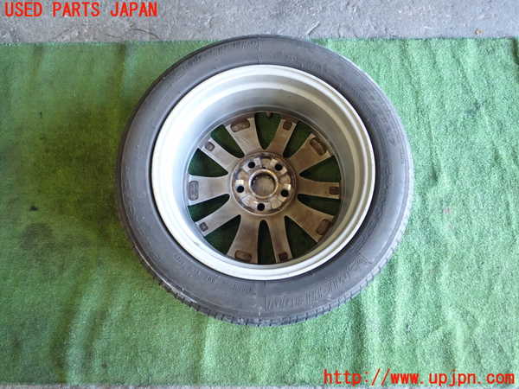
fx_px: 450
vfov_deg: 46.8
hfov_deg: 60.0
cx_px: 260
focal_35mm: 30
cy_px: 194
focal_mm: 5.4
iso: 250
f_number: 2.3
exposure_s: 1/30
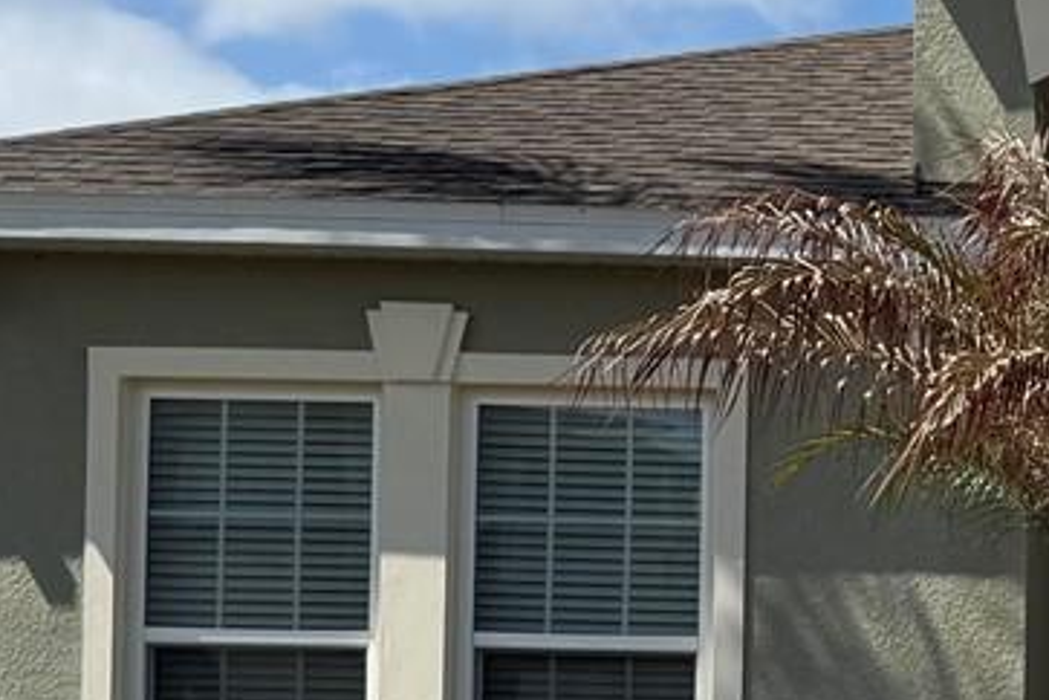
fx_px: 3205
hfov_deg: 17.0
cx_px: 1514
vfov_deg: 12.3
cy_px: 694
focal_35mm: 110
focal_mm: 6.76
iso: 80
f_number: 1.78
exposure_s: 1/6711
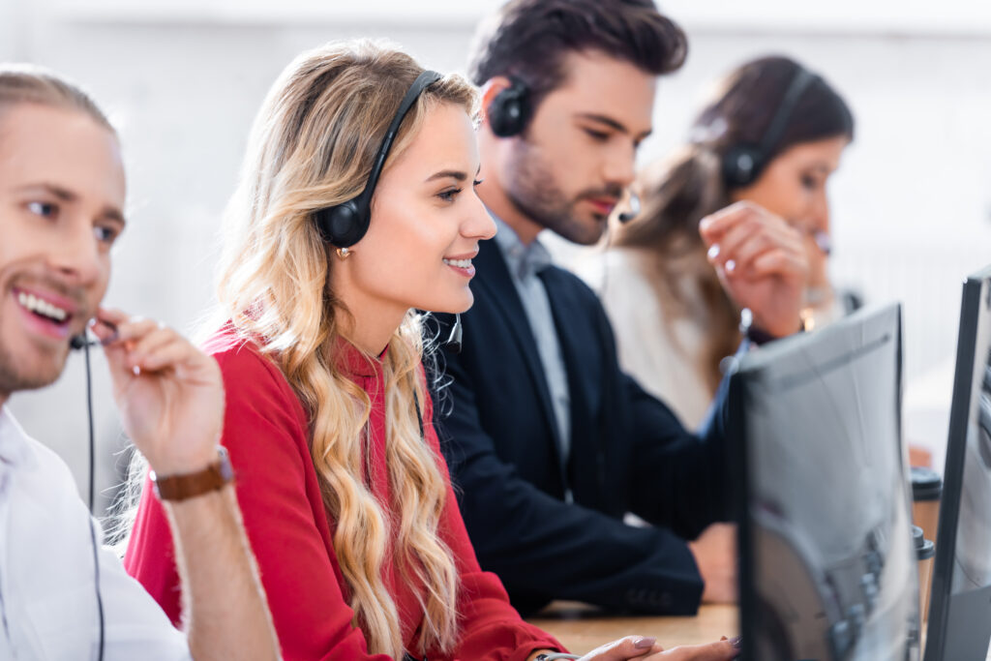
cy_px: 330
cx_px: 496
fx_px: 4680
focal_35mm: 170
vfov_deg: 8.1
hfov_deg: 12.1
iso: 200
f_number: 3.5
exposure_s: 1/200
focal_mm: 170
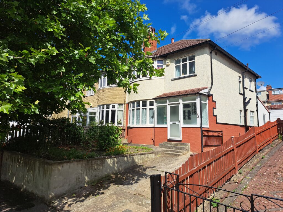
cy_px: 106
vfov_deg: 56.8
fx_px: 196
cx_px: 142
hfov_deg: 71.6
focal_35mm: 24
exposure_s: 1/2494
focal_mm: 5.23
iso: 50
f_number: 1.8
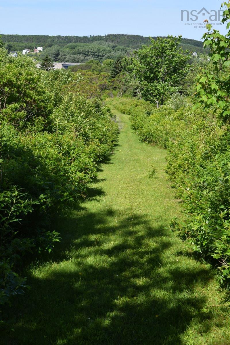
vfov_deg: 35.1
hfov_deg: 23.8
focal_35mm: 57
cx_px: 115
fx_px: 546
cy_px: 172
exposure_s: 1/320
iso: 200
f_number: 9
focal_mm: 38
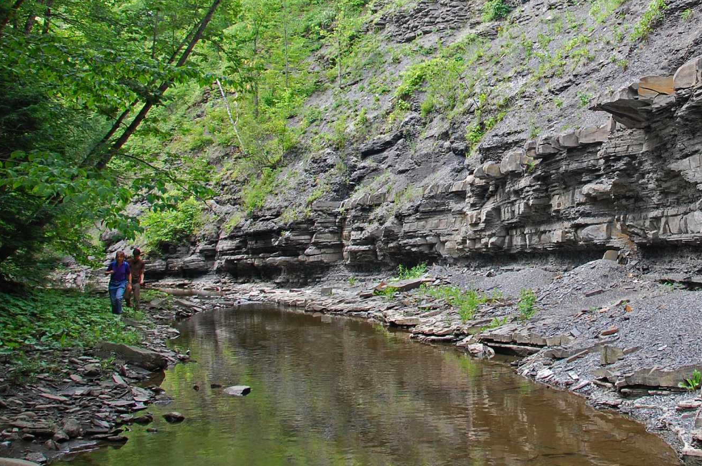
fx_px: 818
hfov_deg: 44.7
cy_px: 130
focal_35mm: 42
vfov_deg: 31.4
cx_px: 535
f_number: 9
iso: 400
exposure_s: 1/100
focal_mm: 18
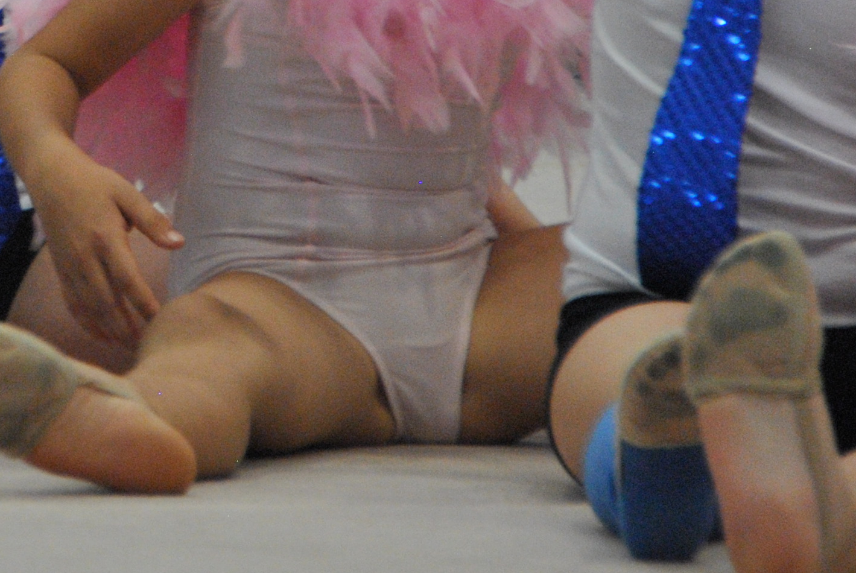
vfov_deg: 2.0
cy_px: -150
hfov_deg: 3.0
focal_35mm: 696
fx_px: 16570
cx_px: -303
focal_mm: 170
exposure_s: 1/125
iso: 800
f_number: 6
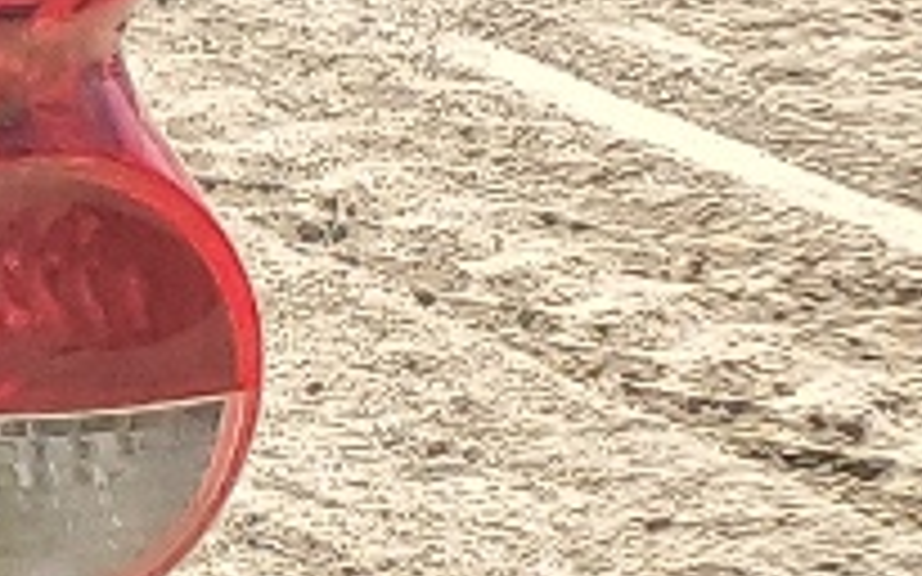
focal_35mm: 215
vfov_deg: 6.1
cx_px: -2550
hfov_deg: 7.5
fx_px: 5401
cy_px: -9
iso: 50
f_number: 1.5
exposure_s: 1/2000
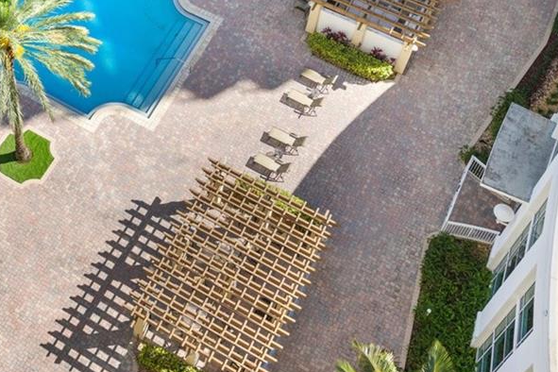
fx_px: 1007
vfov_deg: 19.7
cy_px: -72
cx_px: 54
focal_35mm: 65
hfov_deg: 29.6
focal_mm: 24
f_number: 7.1
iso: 250
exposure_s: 1/200
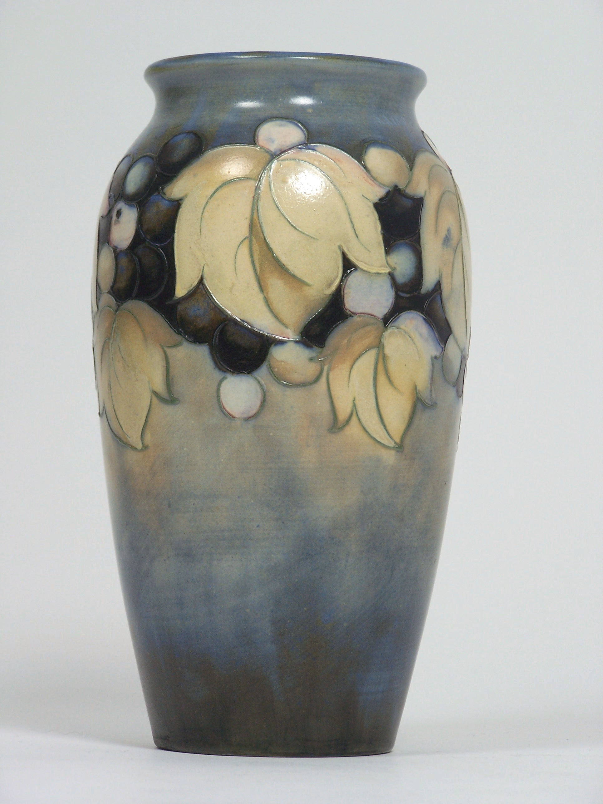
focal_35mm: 139
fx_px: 3228
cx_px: 302
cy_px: 402
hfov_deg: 10.7
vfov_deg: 14.2
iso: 80
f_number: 3.2
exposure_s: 1/60
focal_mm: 23.1
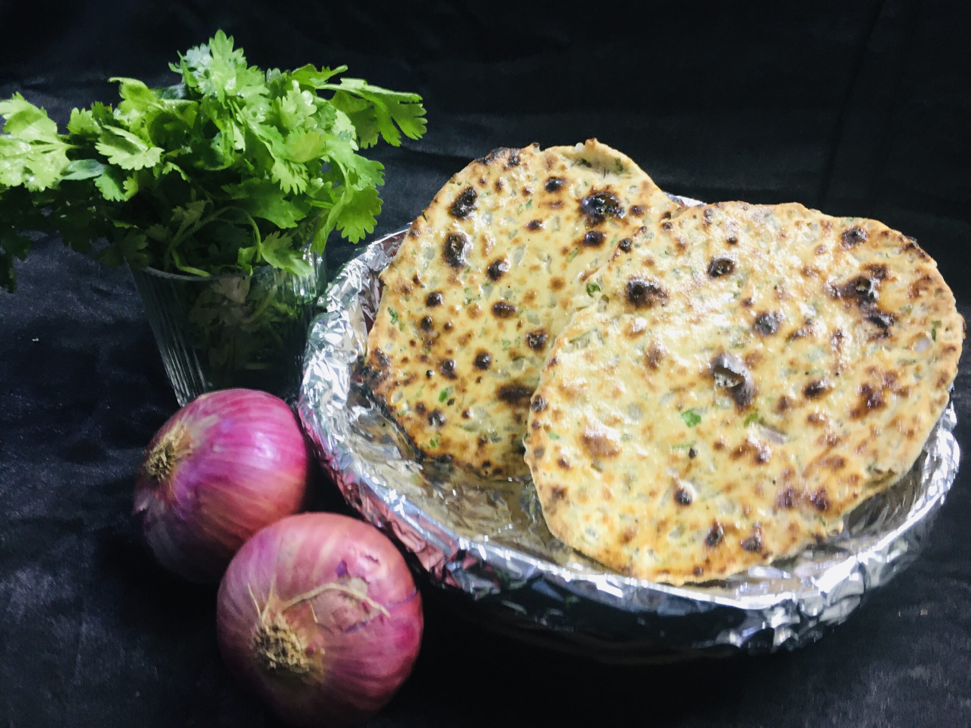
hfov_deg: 61.7
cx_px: 486
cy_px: 364
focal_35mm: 29
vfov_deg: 48.2
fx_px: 813
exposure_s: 1/33
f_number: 2.2
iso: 125
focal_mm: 4.15
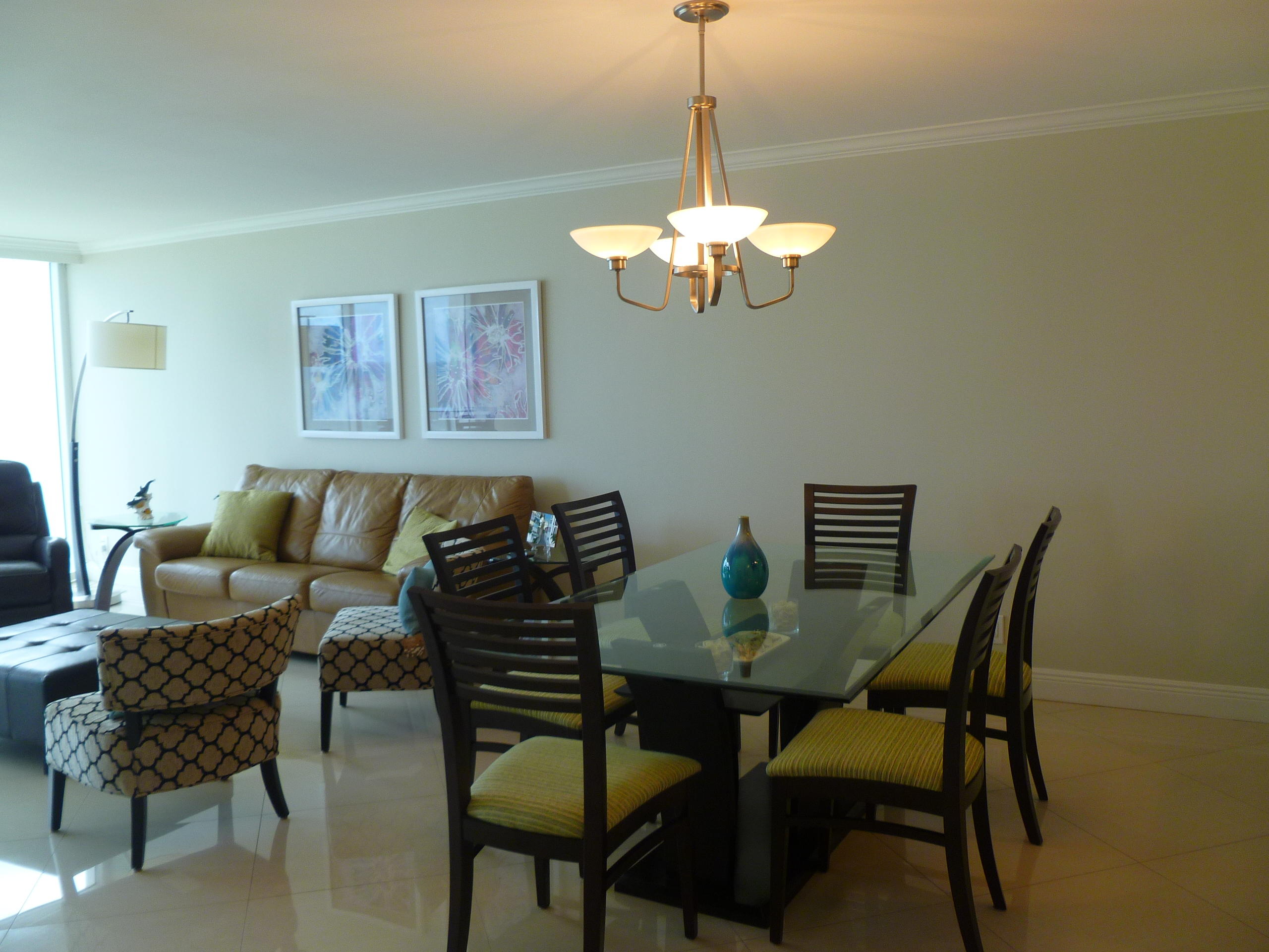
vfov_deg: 49.7
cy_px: 476
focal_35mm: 28
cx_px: 634
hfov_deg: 63.4
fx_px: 1026
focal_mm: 5
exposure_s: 1/30
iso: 100
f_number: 3.3
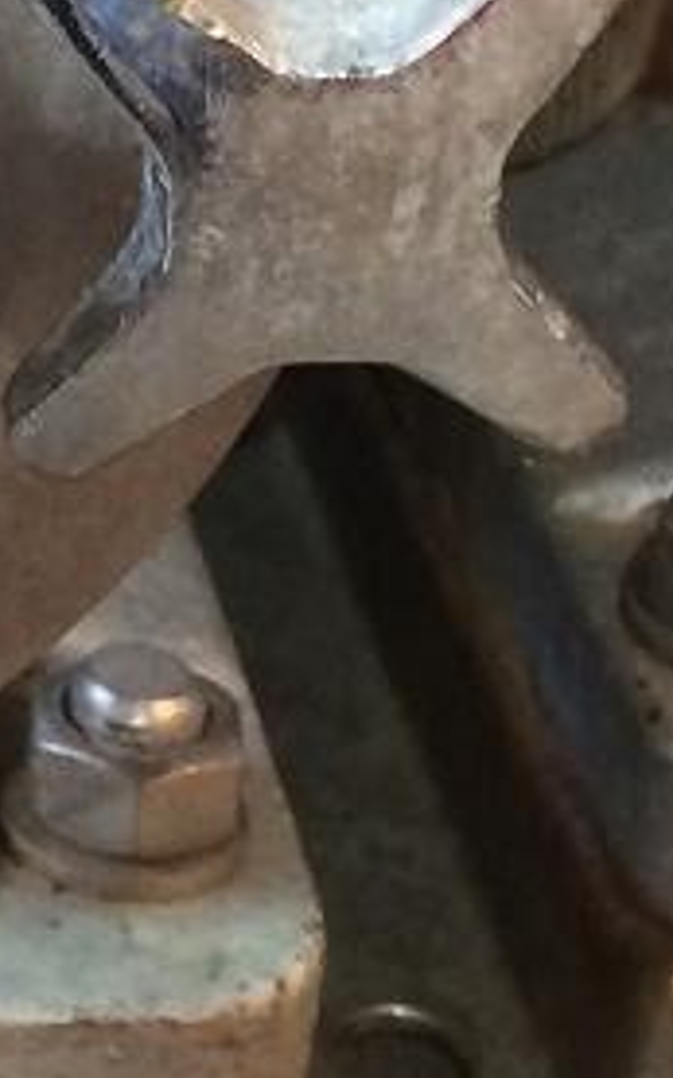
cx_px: -630
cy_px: -74
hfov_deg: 8.6
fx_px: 4257
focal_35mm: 145
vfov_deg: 14.1
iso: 100
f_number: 2.2
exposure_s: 1/30
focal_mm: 4.15
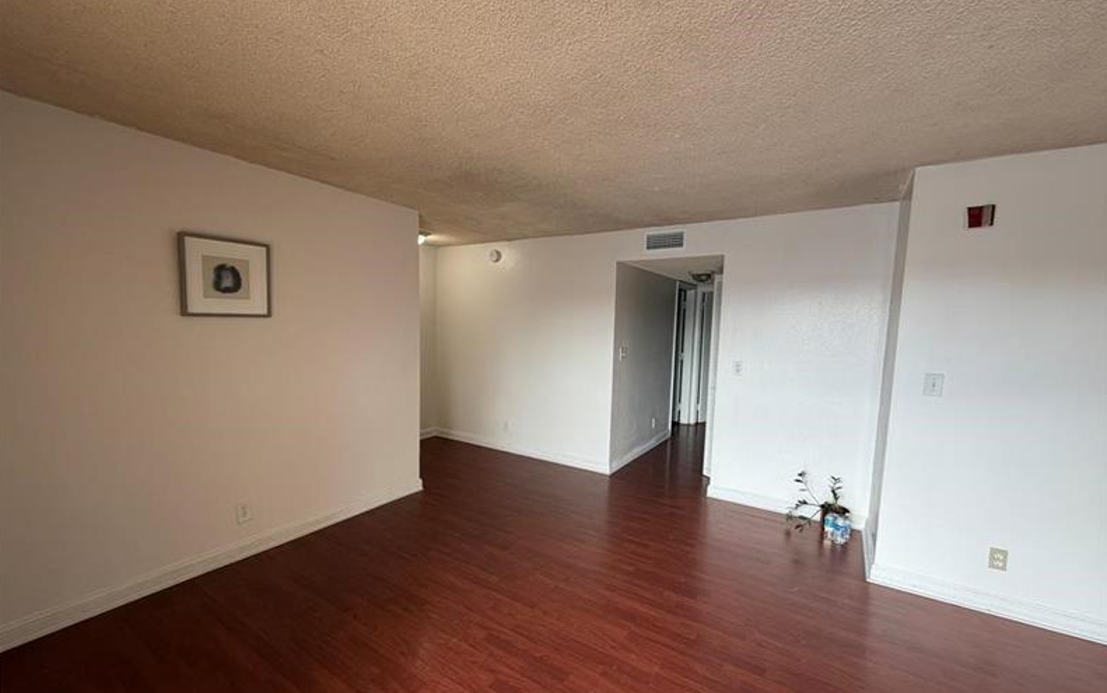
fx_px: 453
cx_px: 551
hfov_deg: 101.4
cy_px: 367
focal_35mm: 15
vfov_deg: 74.8
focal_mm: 2.22
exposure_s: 1/120
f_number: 2.2
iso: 125
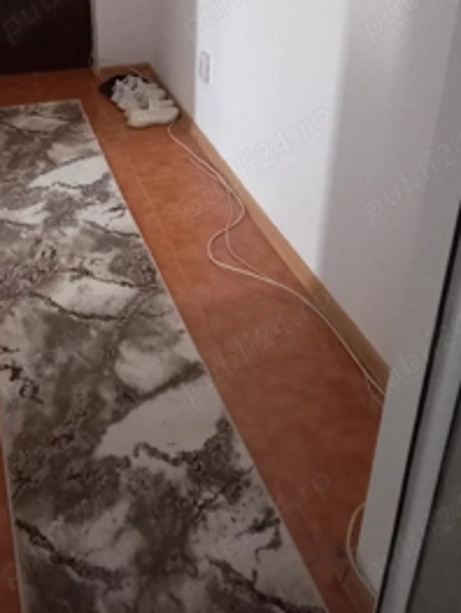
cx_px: 121
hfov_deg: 34.5
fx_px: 726
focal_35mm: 41
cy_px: 191
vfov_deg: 44.9
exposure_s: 1/14.3
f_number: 1.8
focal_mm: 4
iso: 1000
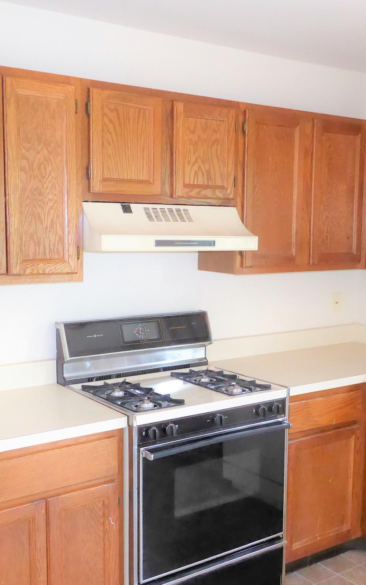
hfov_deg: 30.5
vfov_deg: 47.1
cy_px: 317
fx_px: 670
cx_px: 202
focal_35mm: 42
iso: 800
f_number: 3.5
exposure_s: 1/60
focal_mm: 5.4
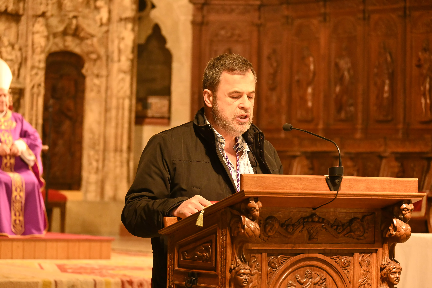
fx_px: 1980
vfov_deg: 8.3
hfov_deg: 12.5
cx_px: 216
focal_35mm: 165
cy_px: 144
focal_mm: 110
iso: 3200
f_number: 5
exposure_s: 1/40
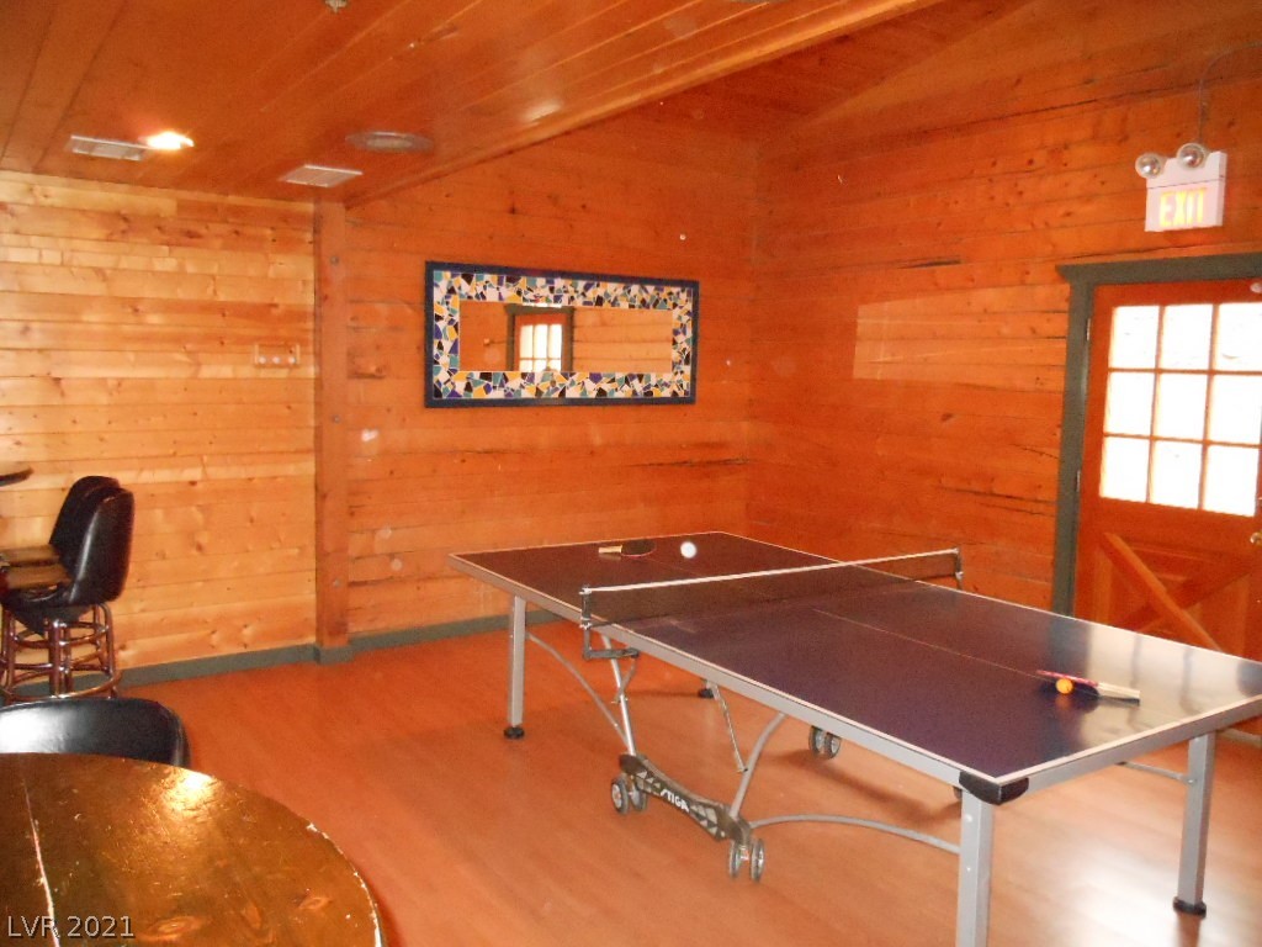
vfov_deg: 49.7
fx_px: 1021
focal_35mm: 28
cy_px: 474
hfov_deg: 63.4
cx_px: 631
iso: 1600
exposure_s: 1/25
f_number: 3.7
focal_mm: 5
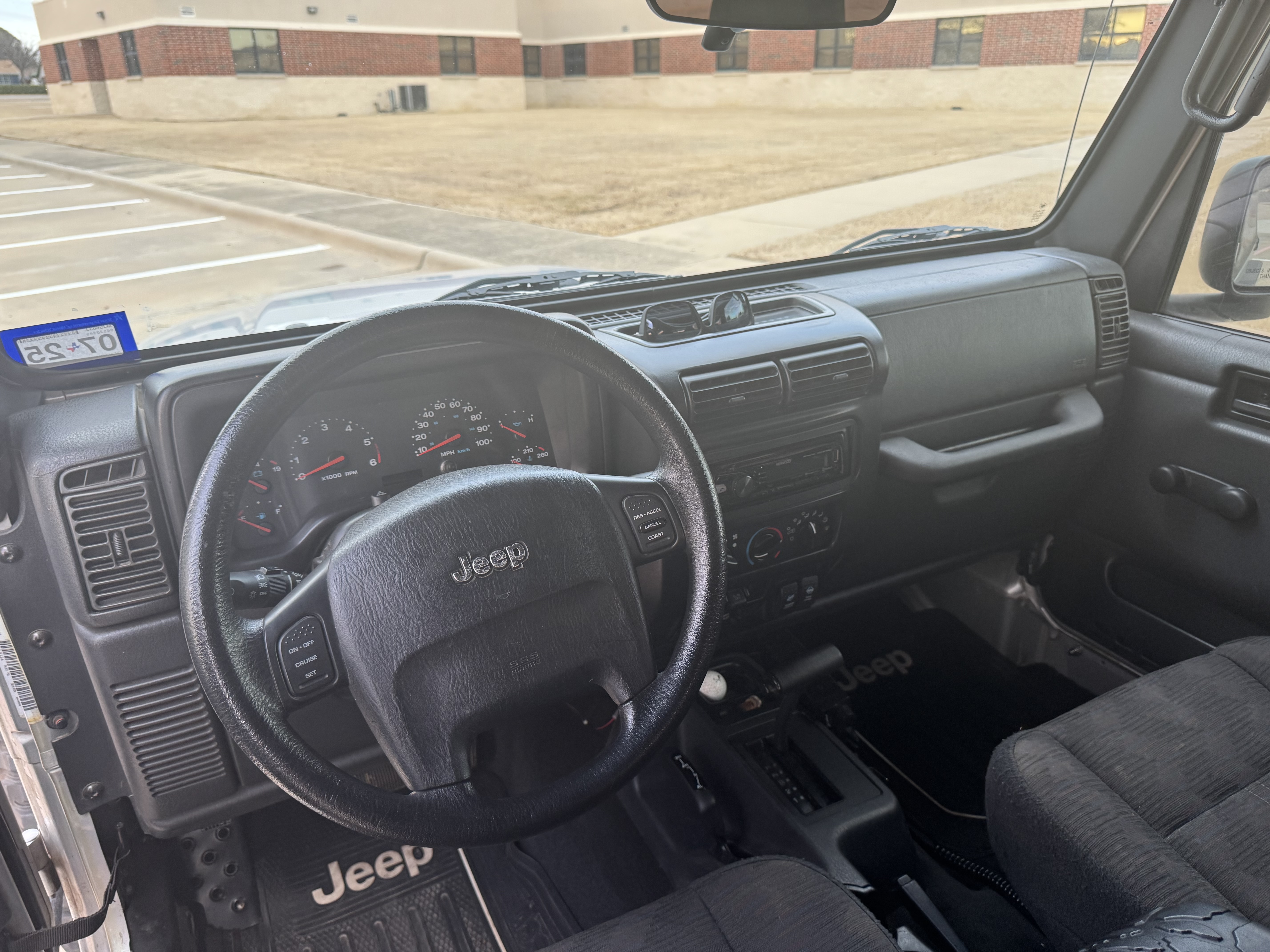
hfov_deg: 71.6
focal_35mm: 24
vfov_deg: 56.8
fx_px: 881
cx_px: 635
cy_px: 476
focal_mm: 6.76
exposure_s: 1/121
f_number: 1.78
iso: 125
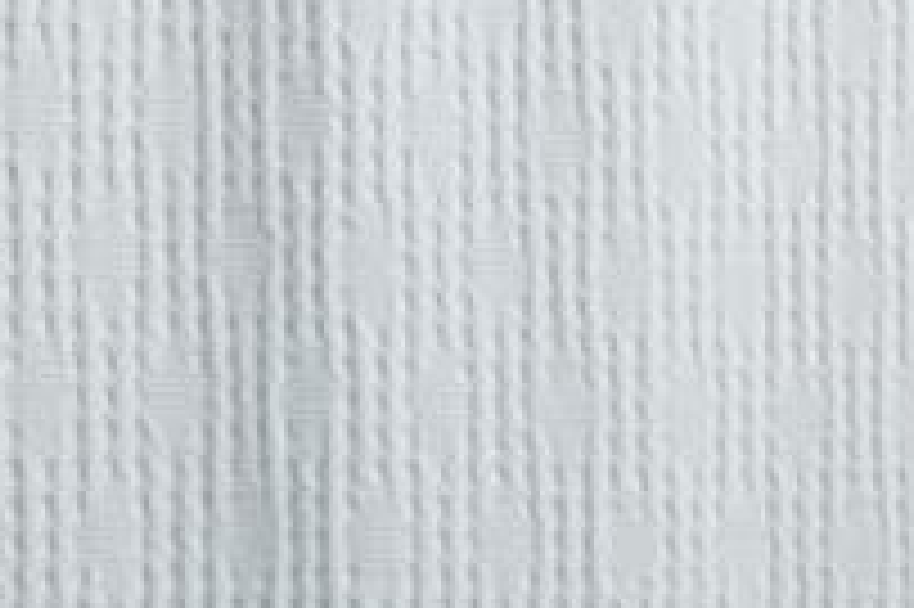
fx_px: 3196
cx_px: 2994
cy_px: 549
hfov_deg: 10.1
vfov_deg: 10.8
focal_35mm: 126
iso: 400
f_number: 8
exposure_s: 1
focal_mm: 16
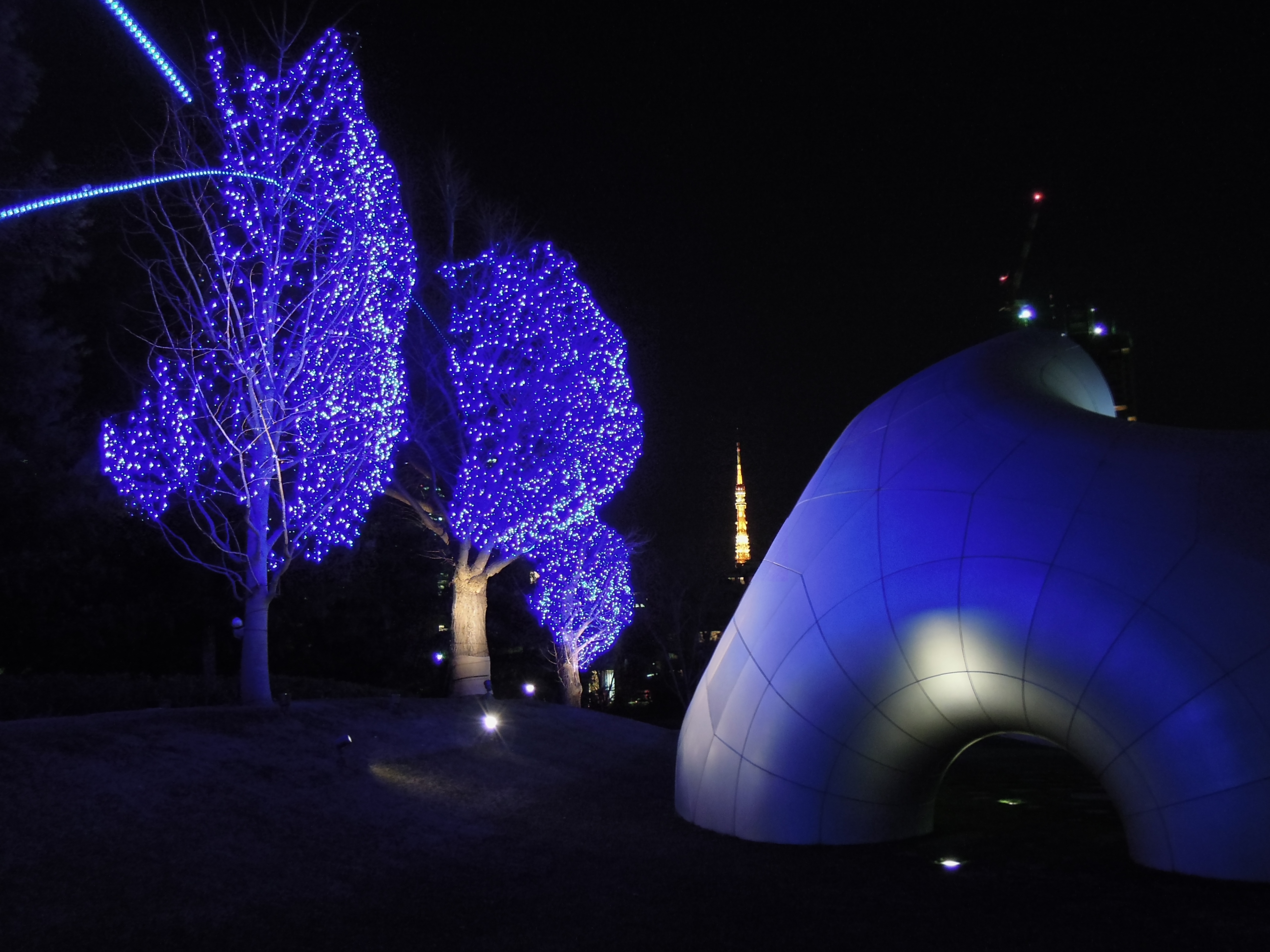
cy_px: 476
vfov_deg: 45.4
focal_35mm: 31
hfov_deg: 58.4
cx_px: 635
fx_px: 1137
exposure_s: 1/30
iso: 1000
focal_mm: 5.5
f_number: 2.1
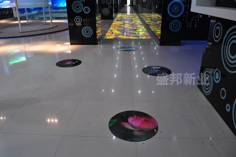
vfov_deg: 47.8
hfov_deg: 67.4
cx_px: 118
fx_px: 177
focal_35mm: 27
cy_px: 78
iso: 560
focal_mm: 18
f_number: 6.3
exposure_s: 1/15
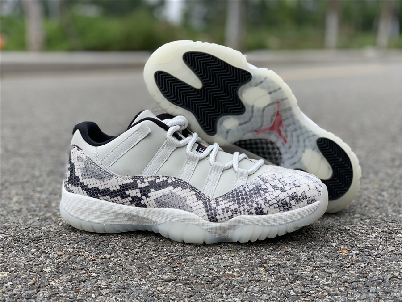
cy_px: 151
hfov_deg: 36.8
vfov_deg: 28.0
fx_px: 604
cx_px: 201
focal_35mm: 52
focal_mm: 6
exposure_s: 1/277
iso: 16
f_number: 2.4
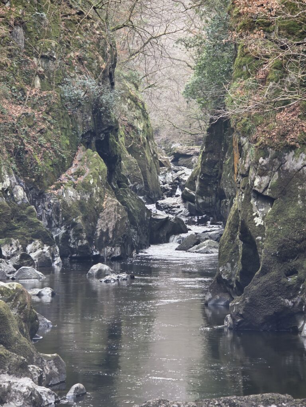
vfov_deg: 17.1
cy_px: 204
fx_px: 1355
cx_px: 153
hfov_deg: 12.9
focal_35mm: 115
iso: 125
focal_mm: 18.6
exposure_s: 1/100
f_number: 3.4
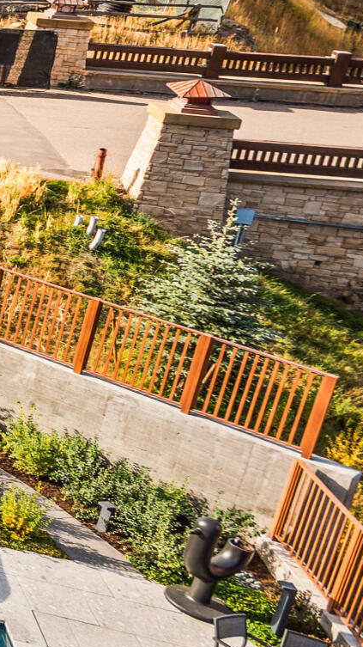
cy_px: 110
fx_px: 1216
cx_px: -850
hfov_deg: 10.0
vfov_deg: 29.0
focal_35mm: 71
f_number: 7.1
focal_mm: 17
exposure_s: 1/100
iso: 100
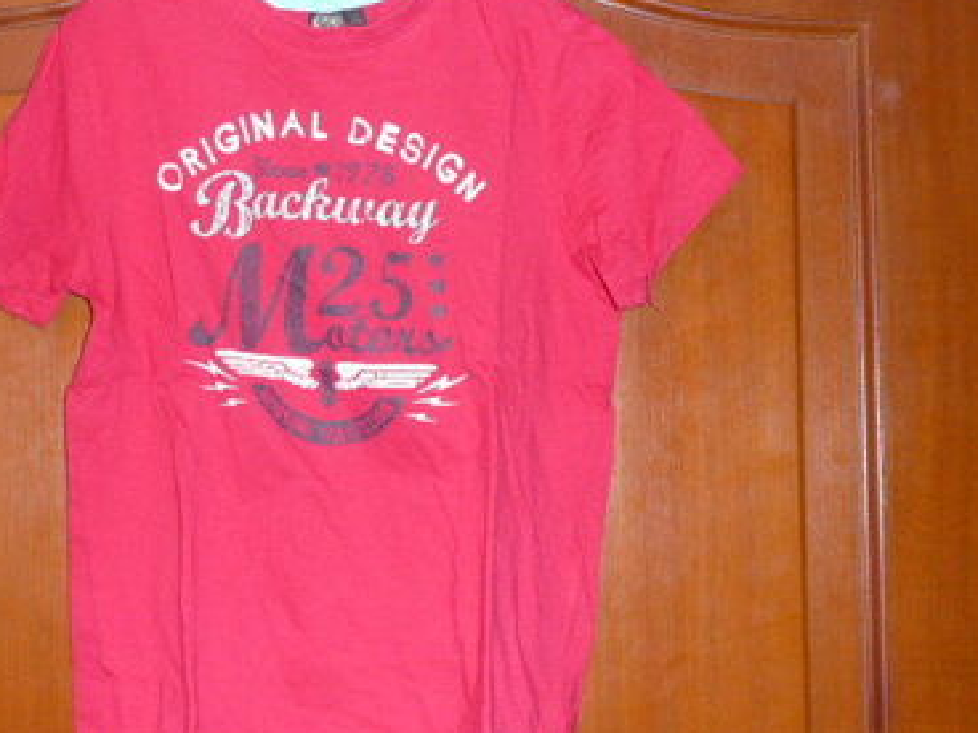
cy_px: 353
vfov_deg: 30.9
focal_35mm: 47
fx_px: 1328
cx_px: 369
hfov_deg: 40.2
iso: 160
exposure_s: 1/30
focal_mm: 4.6
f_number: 3.3
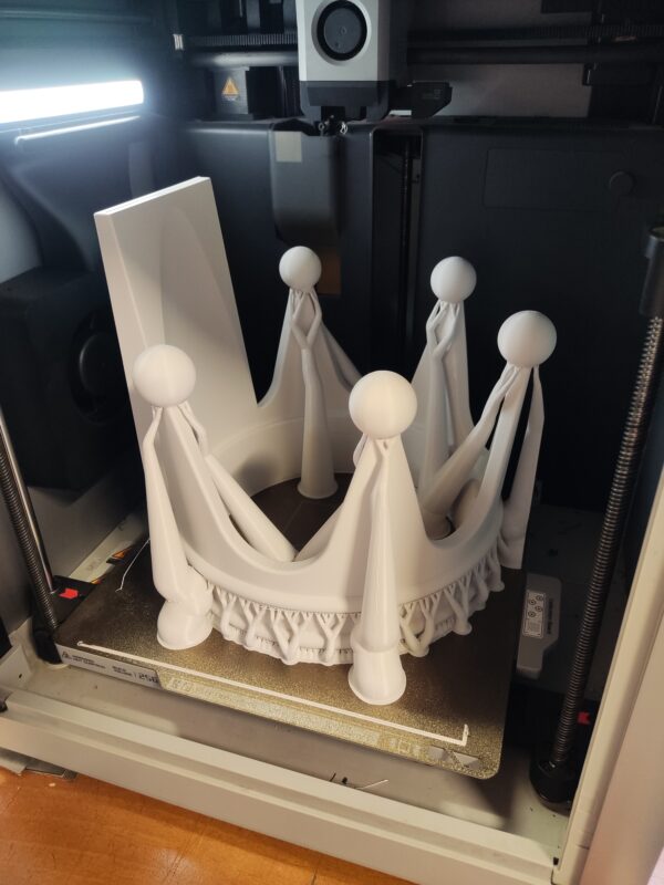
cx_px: 332
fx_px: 665
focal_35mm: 26
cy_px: 442
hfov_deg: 53.1
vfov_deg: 67.3
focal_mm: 4.74
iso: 546
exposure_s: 1/33
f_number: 1.79
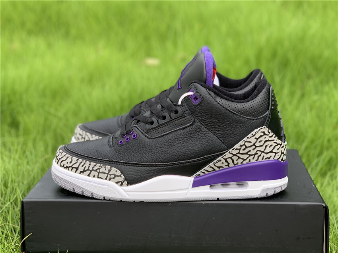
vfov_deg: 28.0
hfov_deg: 36.8
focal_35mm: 52
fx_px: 508
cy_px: 126
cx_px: 169
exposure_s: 1/122
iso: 16
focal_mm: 6
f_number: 2.4
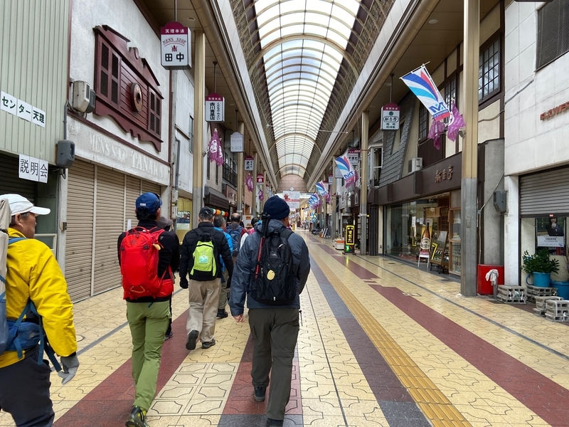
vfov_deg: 53.1
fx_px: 427
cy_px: 214
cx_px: 284
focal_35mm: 26
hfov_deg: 67.3
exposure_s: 1/121
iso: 100
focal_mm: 4.25
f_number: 1.8
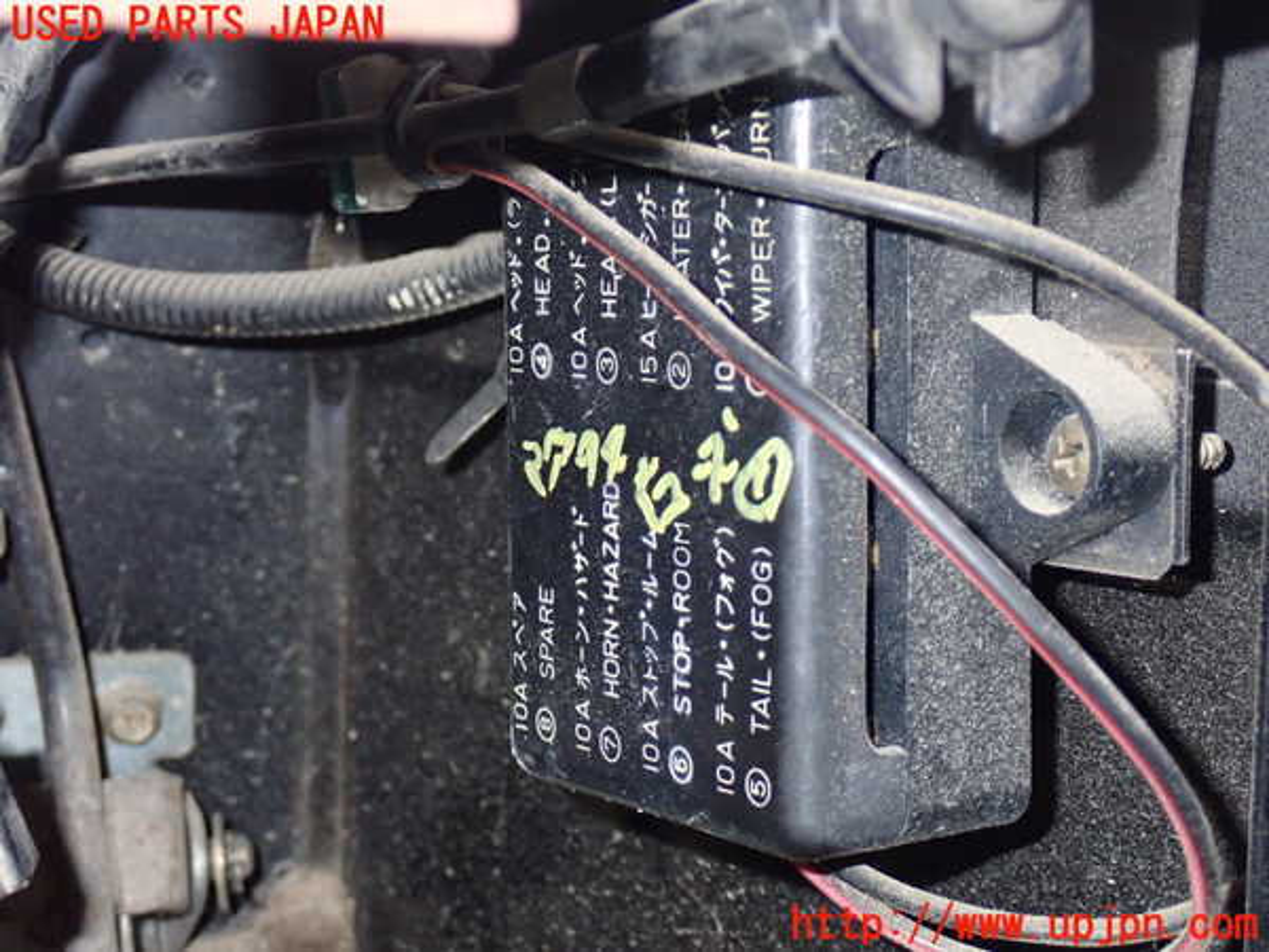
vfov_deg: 23.7
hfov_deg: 31.2
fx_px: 2273
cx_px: 634
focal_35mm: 62
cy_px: 476
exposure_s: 1/60
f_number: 10
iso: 800
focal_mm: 11.09
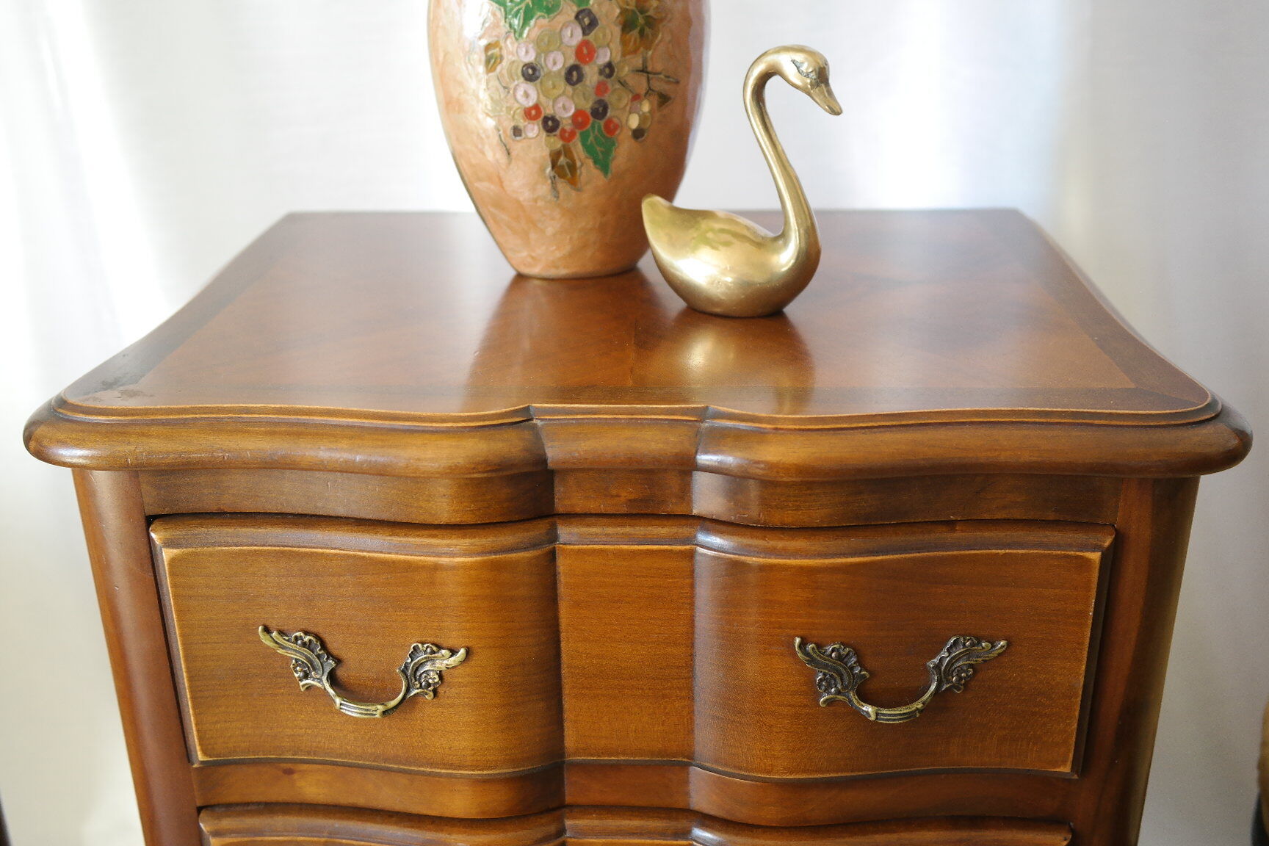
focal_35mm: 36
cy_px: 423
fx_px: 1269
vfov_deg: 36.9
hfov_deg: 53.1
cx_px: 634
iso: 800
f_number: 5.6
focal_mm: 24
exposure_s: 1/30
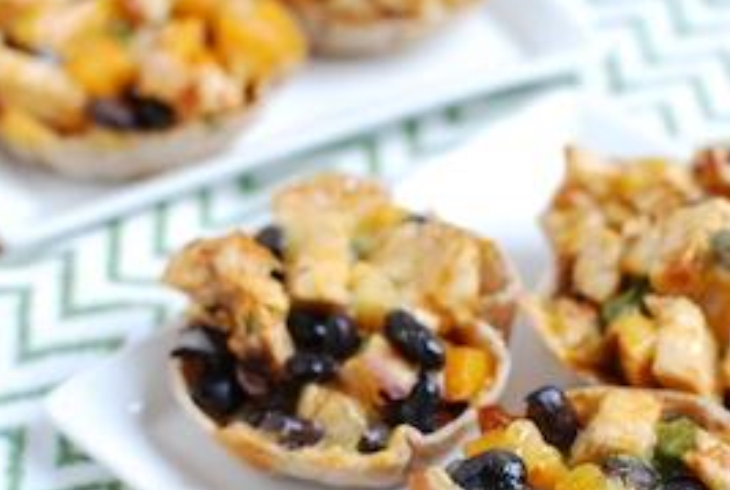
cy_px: 391
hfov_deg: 18.9
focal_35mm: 108
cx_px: 366
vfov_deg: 12.7
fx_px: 2194
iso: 200
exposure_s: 1/160
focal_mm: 35
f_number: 3.5
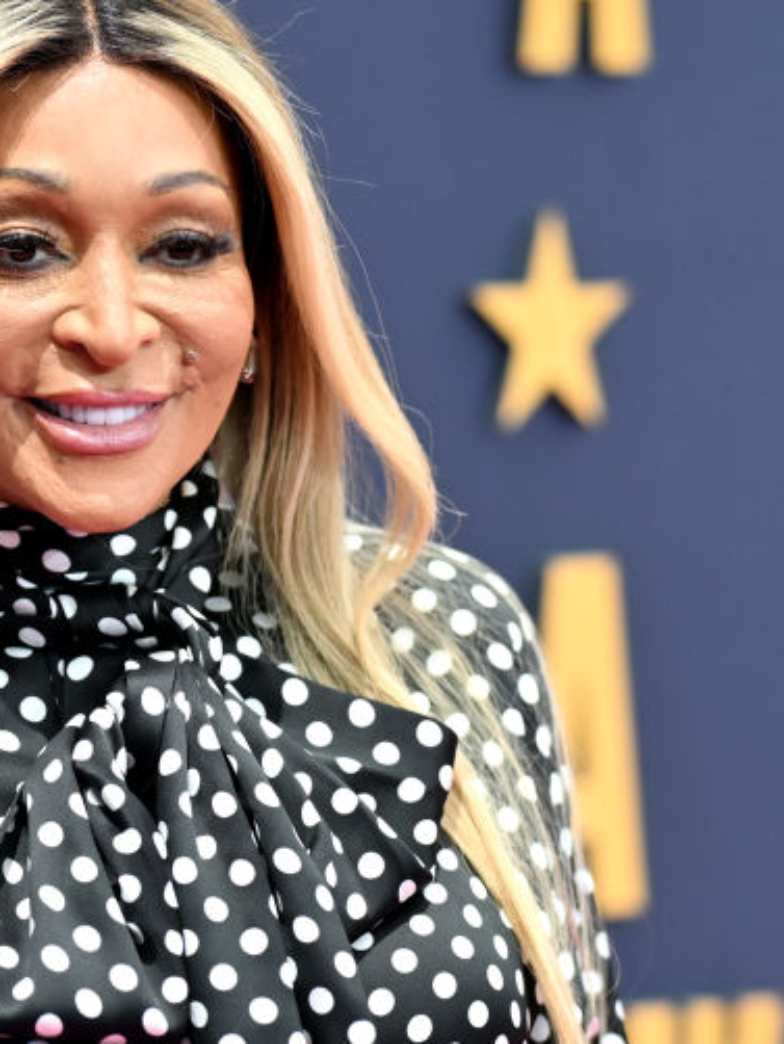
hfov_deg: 6.0
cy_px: 541
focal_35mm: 249
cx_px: 21
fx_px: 7513
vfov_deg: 7.9
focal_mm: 85
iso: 320
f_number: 1.8
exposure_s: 1/4000
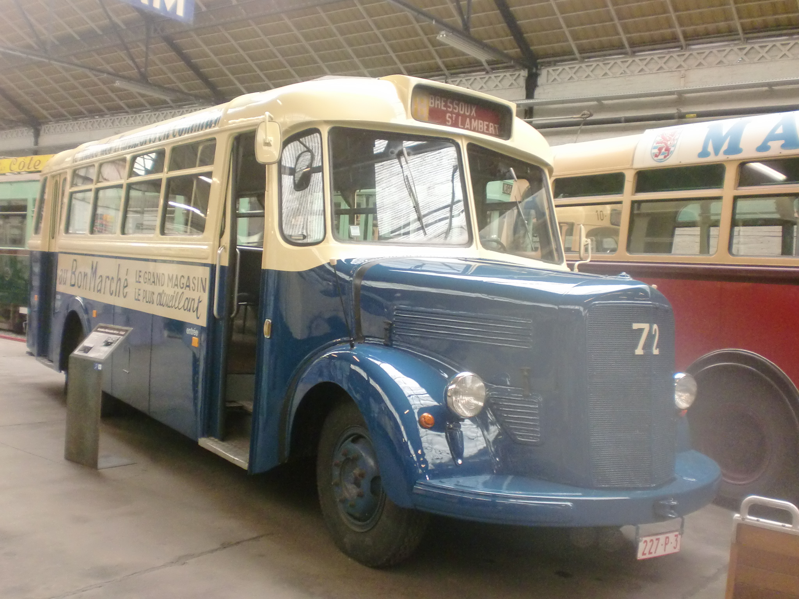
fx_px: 808
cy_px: 300
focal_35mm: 35
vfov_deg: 40.7
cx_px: 400
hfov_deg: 52.6
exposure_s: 1/60
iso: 320
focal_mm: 6.3
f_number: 3.1
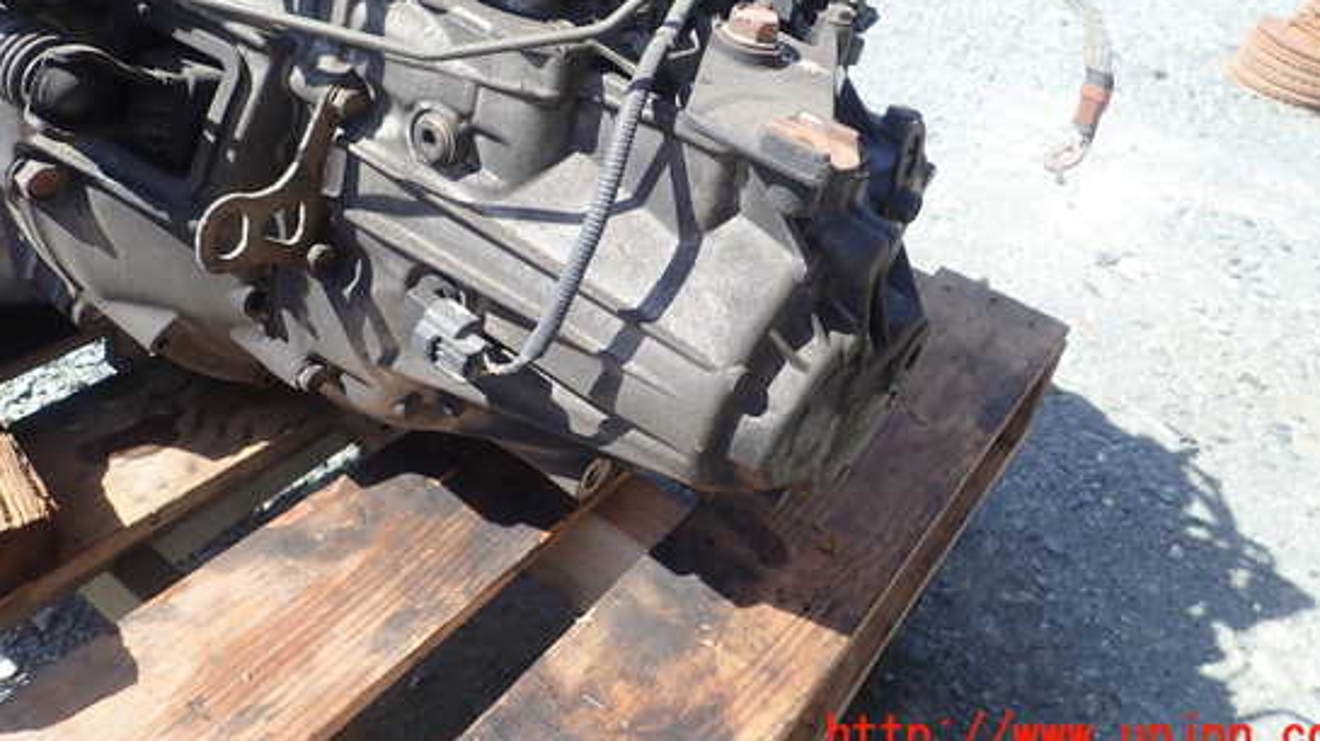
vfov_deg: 38.3
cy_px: 223
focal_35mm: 30
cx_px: 647
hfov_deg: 64.3
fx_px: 1050
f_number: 2.8
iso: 100
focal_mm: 4.5
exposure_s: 1/400
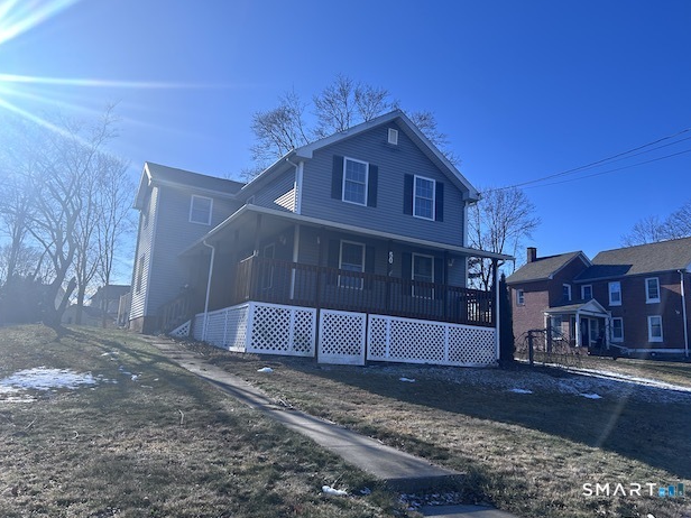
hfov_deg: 65.3
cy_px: 250
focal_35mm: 27
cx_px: 348
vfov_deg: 51.3
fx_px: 539
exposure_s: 1/4274
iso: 50
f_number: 1.5
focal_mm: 5.7
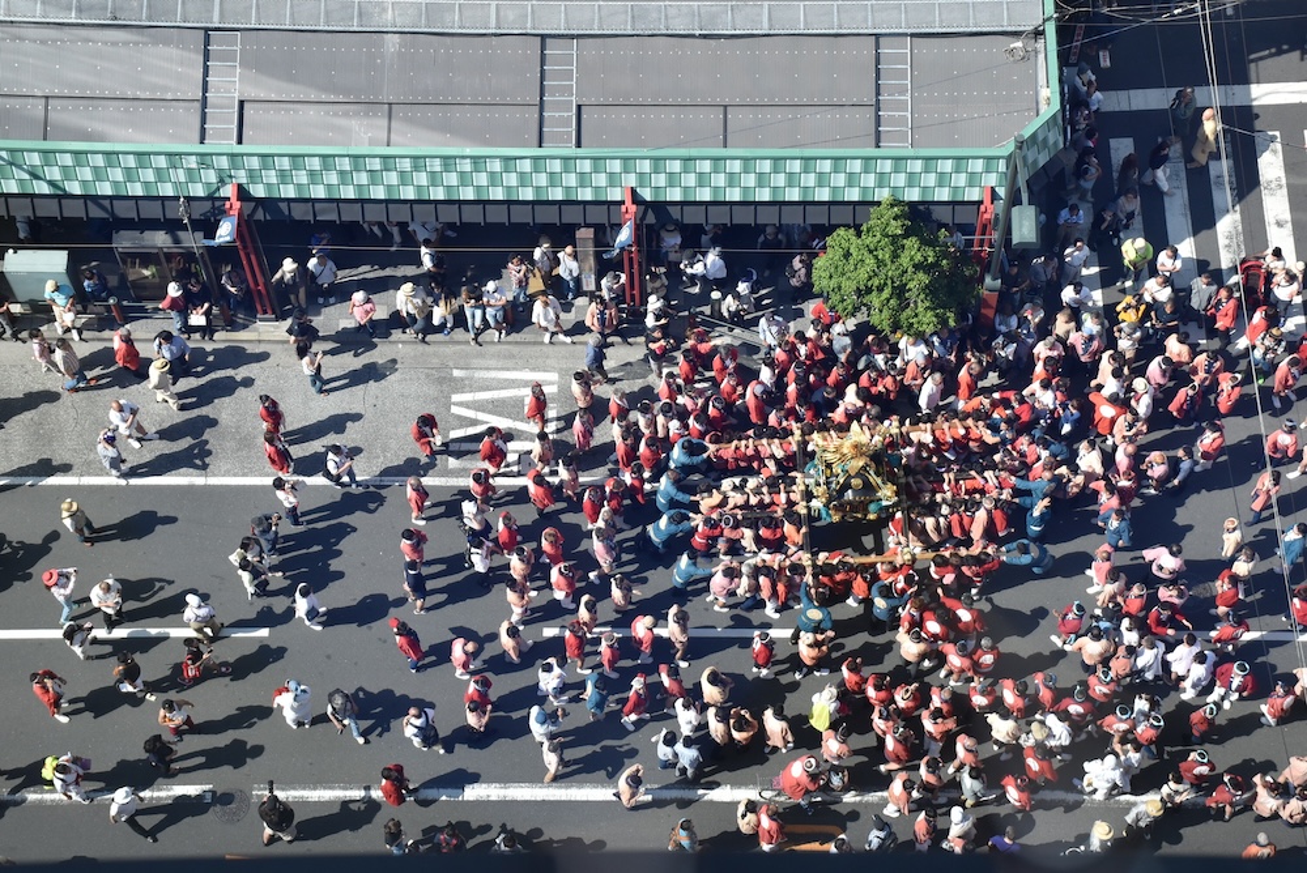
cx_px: 654
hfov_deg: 27.0
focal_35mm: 75
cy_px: 436
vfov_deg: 18.2
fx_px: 2724
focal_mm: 50
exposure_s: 1/400
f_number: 11
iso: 500
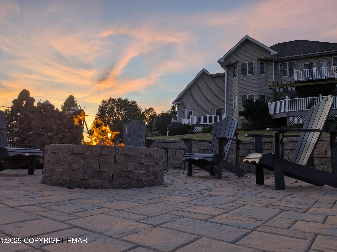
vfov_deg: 51.4
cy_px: 126
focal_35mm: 27
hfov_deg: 65.3
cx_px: 168
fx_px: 263
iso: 38
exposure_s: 1/135
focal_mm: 4.38
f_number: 1.73
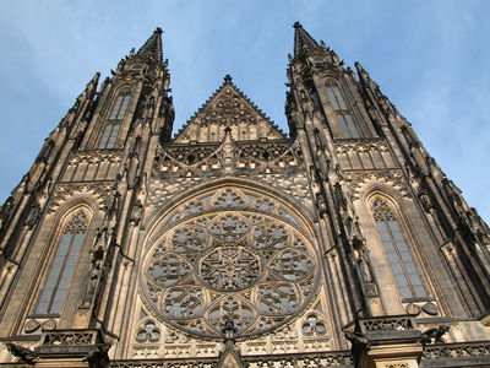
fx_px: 495
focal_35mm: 35
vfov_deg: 40.7
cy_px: 184
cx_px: 245
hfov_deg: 52.6
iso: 100
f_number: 5.6
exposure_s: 1/230
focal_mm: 8.9
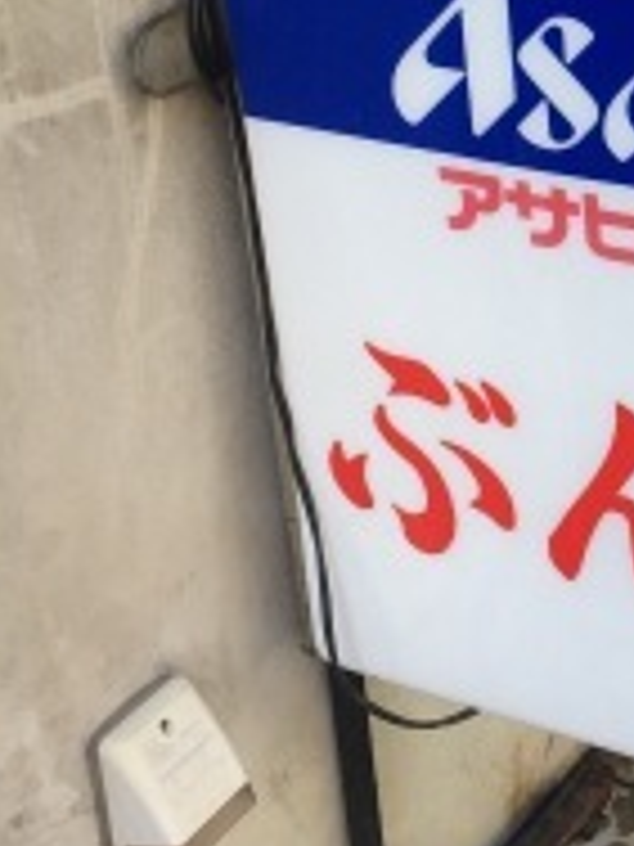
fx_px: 1880
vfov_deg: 24.4
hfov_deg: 17.9
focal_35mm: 77
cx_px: 830
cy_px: 40
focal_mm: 4.15
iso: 40
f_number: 2.2
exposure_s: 1/120
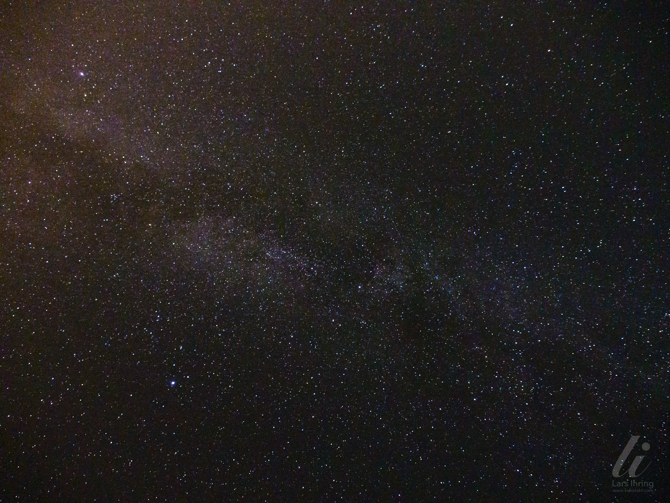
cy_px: 252
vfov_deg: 56.8
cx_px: 335
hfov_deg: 71.6
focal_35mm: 24
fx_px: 465
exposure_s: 15
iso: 6400
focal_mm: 12
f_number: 3.5
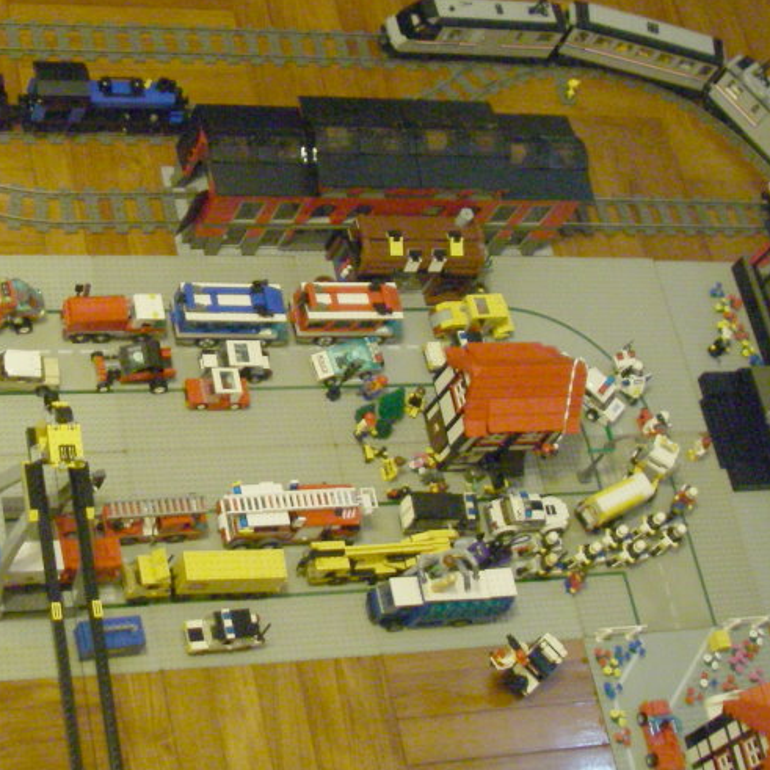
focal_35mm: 70
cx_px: 171
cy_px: 331
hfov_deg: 24.3
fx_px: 1762
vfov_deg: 24.6
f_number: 3.3
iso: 400
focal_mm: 6.3
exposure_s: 1/20
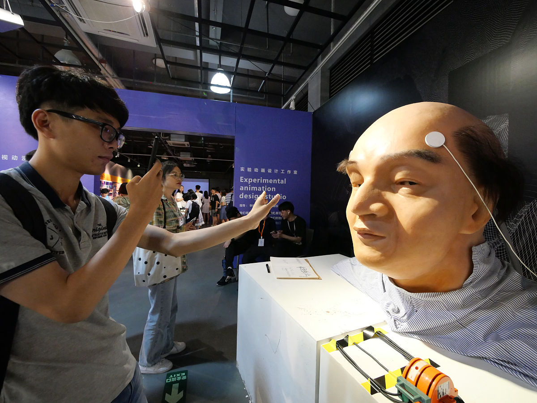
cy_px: 202
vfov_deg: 85.7
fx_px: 217
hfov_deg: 102.1
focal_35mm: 14
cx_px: 268
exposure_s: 1/25
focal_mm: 7
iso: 3200
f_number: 4
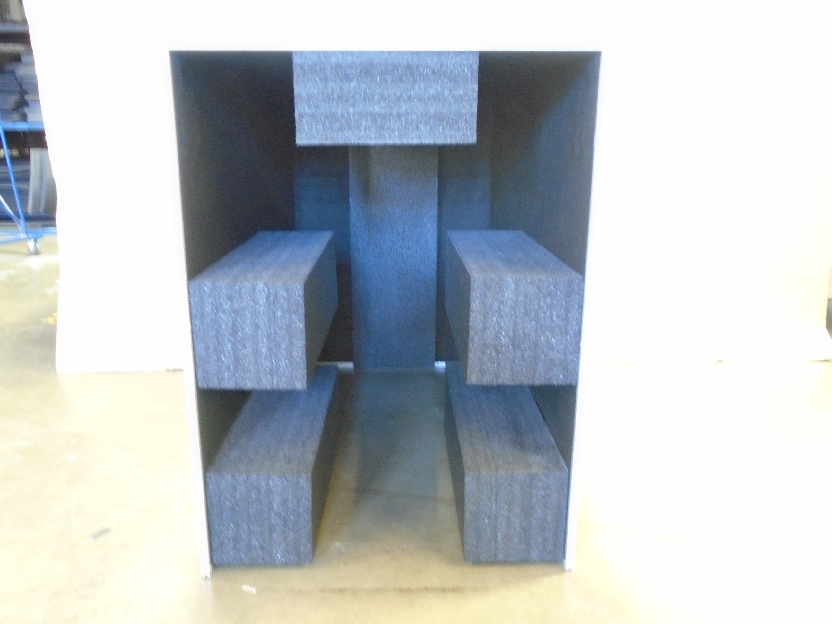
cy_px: 312
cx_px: 416
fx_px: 625
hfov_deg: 67.3
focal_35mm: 26
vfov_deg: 53.1
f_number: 3.2
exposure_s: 1/4
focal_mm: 4.6
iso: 500
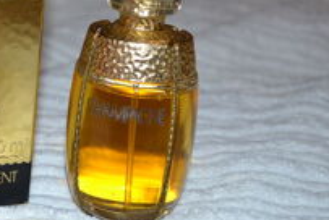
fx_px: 778
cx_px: 31
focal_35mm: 85
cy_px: 11
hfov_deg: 23.2
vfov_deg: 15.9
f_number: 4
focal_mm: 24
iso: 280
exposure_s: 1/60
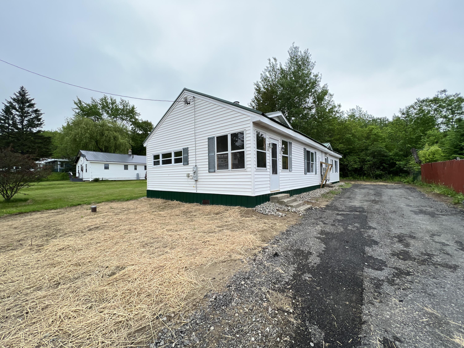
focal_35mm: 13
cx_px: 232
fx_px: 174
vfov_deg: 89.9
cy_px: 174
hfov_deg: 106.2
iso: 32
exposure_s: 1/407
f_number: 1.8
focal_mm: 1.57
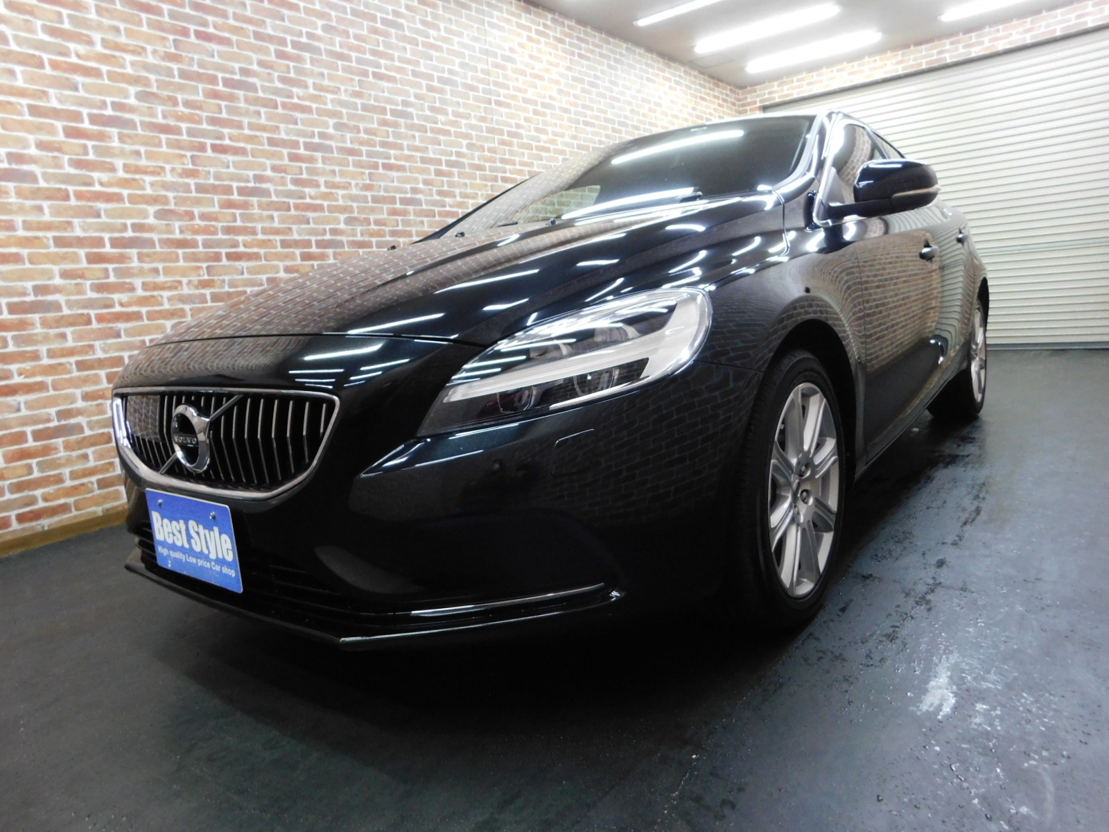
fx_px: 737
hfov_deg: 73.9
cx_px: 554
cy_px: 416
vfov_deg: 58.9
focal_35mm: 23
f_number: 3
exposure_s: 1/30
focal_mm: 4
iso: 360
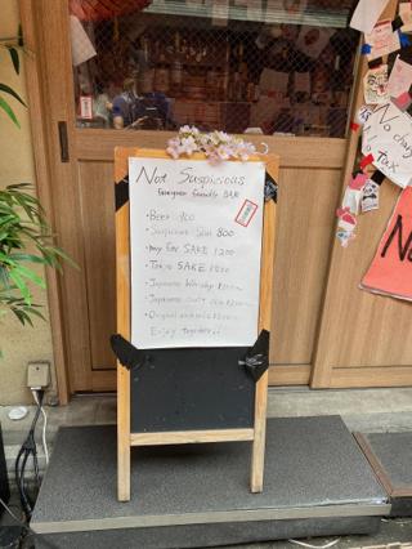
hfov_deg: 53.1
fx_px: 412
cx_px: 206
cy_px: 274
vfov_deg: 67.3
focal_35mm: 26
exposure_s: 1/195
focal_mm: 4.25
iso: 32
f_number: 1.8
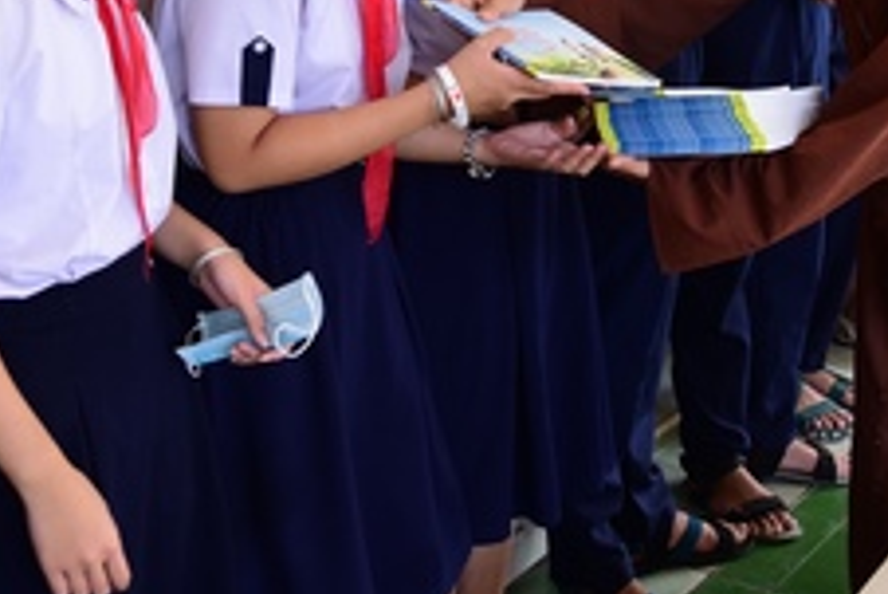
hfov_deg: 29.1
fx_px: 1703
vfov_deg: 18.0
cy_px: -244
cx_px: 566
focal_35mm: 69
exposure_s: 1/100
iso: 320
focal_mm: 24
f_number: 4
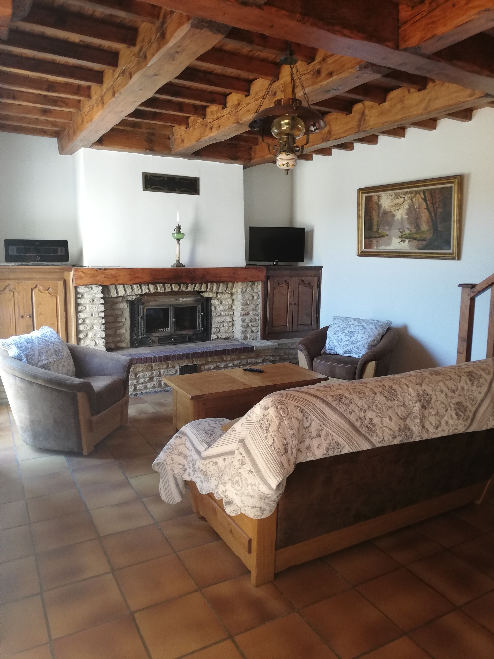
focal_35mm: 26
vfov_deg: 67.3
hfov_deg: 53.1
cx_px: 247
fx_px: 495
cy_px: 330
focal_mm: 3.81
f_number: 2.2
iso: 160
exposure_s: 1/33.3
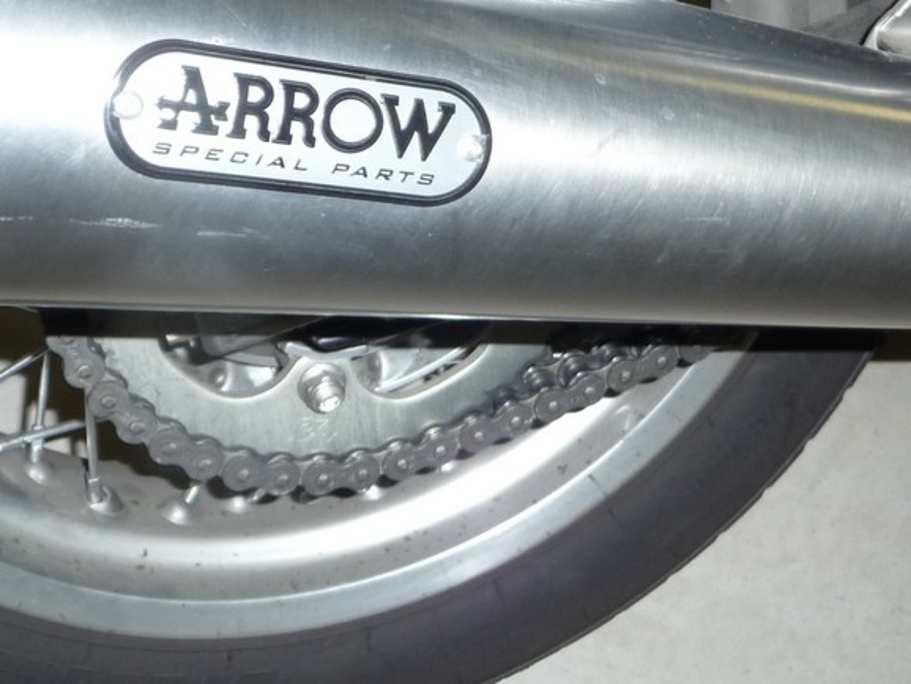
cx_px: 492
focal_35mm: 62
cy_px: 58
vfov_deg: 23.0
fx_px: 1632
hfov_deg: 31.2
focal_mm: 4.7
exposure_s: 1/30
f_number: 3.3
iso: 125
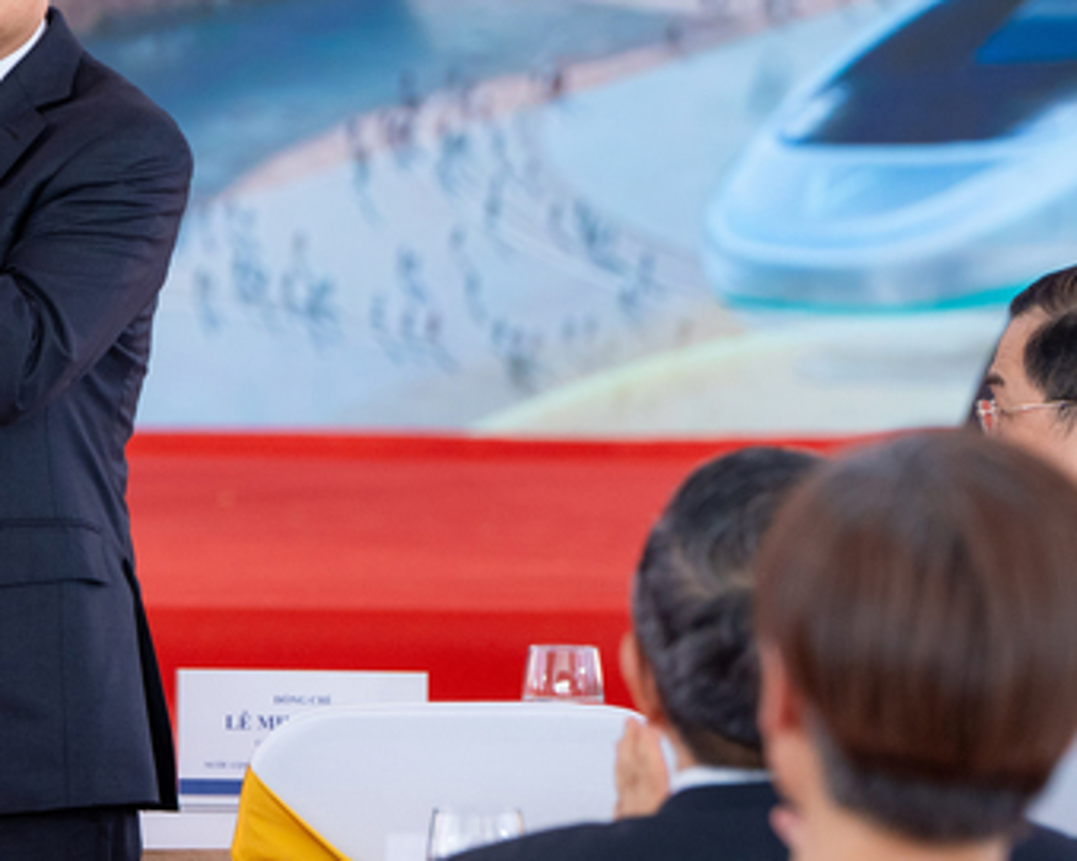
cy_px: 283
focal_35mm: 309
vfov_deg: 5.0
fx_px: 9847
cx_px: -38
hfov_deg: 6.2
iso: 1600
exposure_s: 1/500
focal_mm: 155
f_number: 5
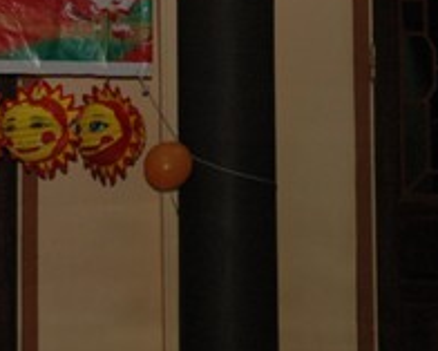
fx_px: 2386
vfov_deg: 8.4
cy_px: 49
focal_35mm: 184
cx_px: -244
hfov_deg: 10.1
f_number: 5
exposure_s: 1/60
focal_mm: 40
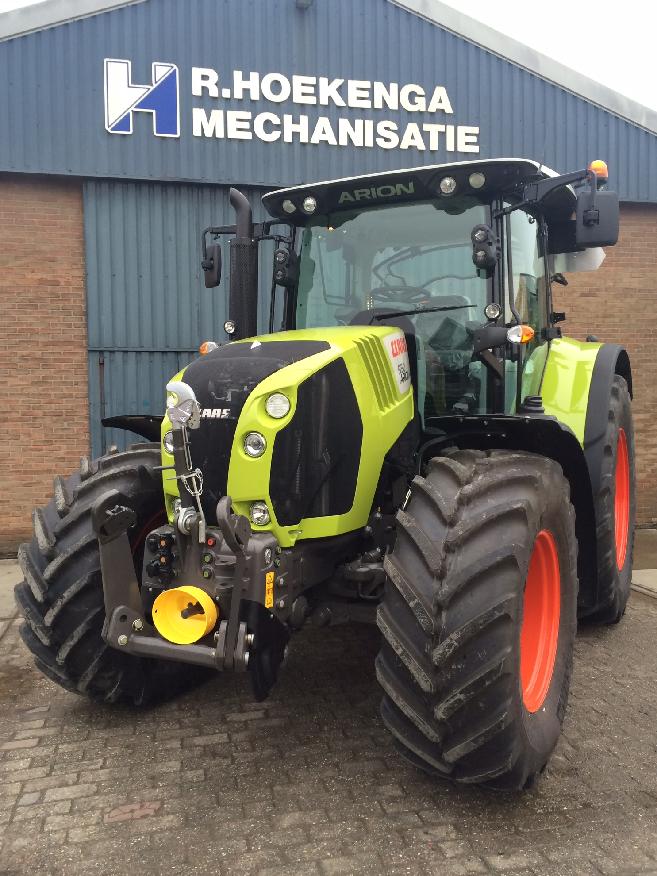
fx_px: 759
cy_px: 427
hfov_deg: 46.8
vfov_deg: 60.0
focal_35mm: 30
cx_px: 325
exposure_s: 1/33
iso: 40
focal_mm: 4.15
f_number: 2.2
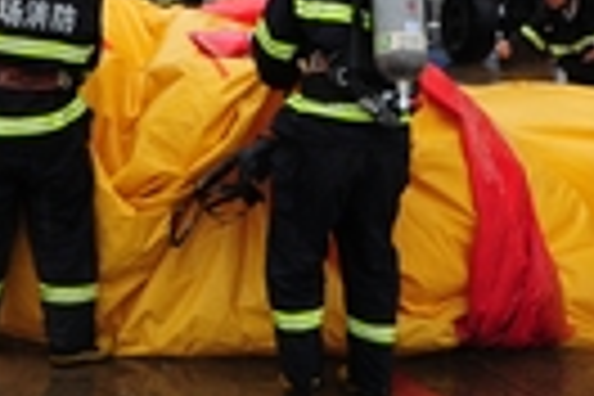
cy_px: -4
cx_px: 234
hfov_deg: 23.4
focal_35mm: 87
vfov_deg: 15.5
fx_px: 1430
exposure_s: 1/250
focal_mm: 17
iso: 640
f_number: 8
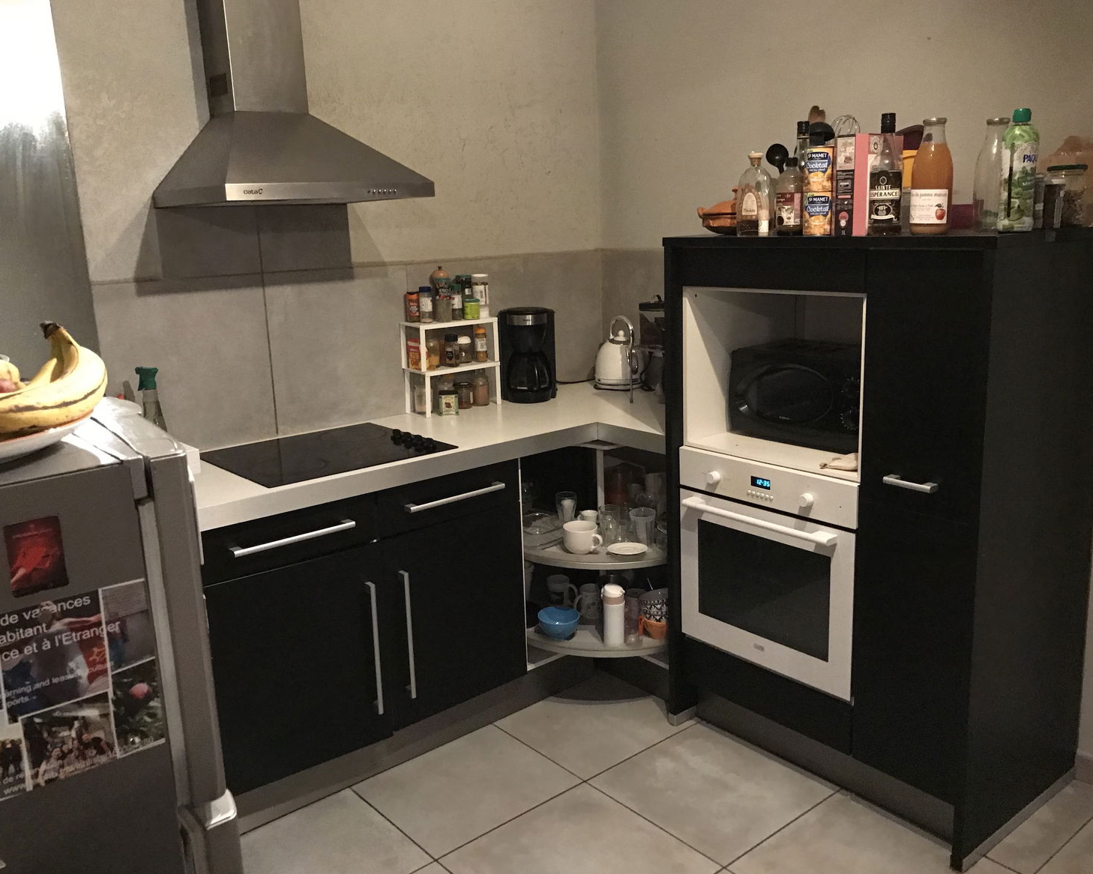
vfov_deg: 48.5
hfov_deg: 58.8
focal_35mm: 30
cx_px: 561
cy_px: 428
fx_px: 970
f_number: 1.8
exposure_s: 1/4
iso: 100
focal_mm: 3.99
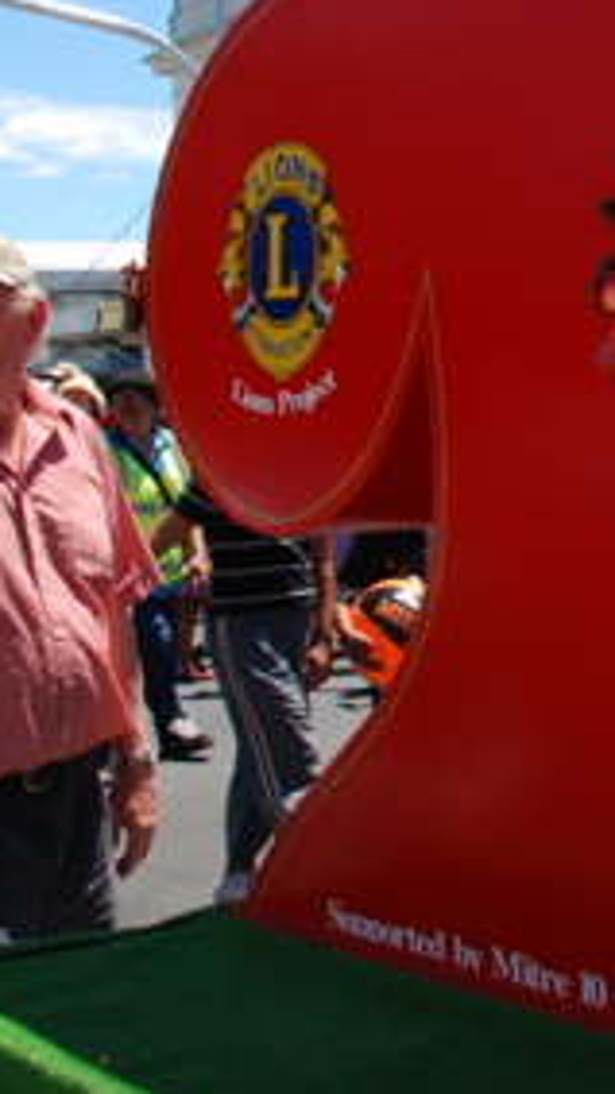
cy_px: 315
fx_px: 1973
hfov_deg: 15.7
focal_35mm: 68
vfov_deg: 30.6
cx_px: 1033
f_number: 9
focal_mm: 18
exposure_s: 1/200
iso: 200
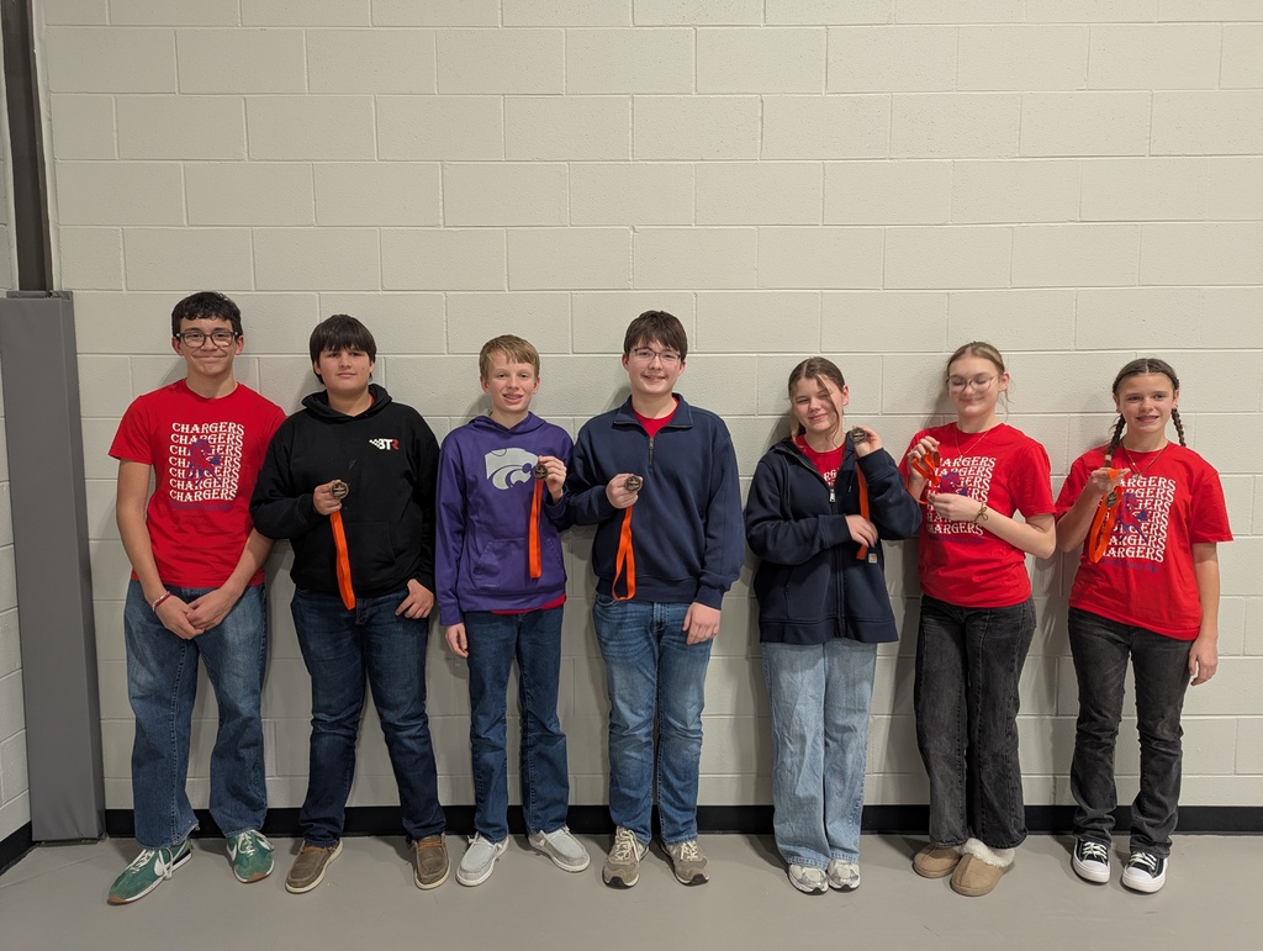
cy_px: 476
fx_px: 877
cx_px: 632
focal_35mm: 24
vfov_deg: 56.9
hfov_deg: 71.5
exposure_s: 1/23.8
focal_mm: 6.81
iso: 108
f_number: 1.85
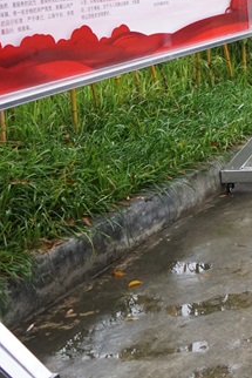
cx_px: 524
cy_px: -21
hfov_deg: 13.1
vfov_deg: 21.8
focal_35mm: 89
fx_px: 933
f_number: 3.5
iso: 1600
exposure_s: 1/250
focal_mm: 28
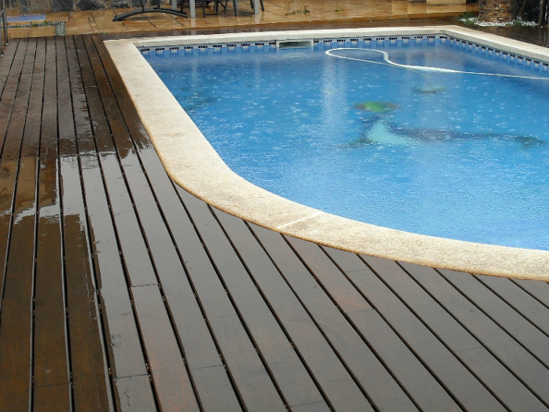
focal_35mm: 53
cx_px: 302
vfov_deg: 27.5
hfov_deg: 36.1
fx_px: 841
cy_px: 177
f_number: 3.2
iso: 100
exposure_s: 1/90
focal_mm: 6.3
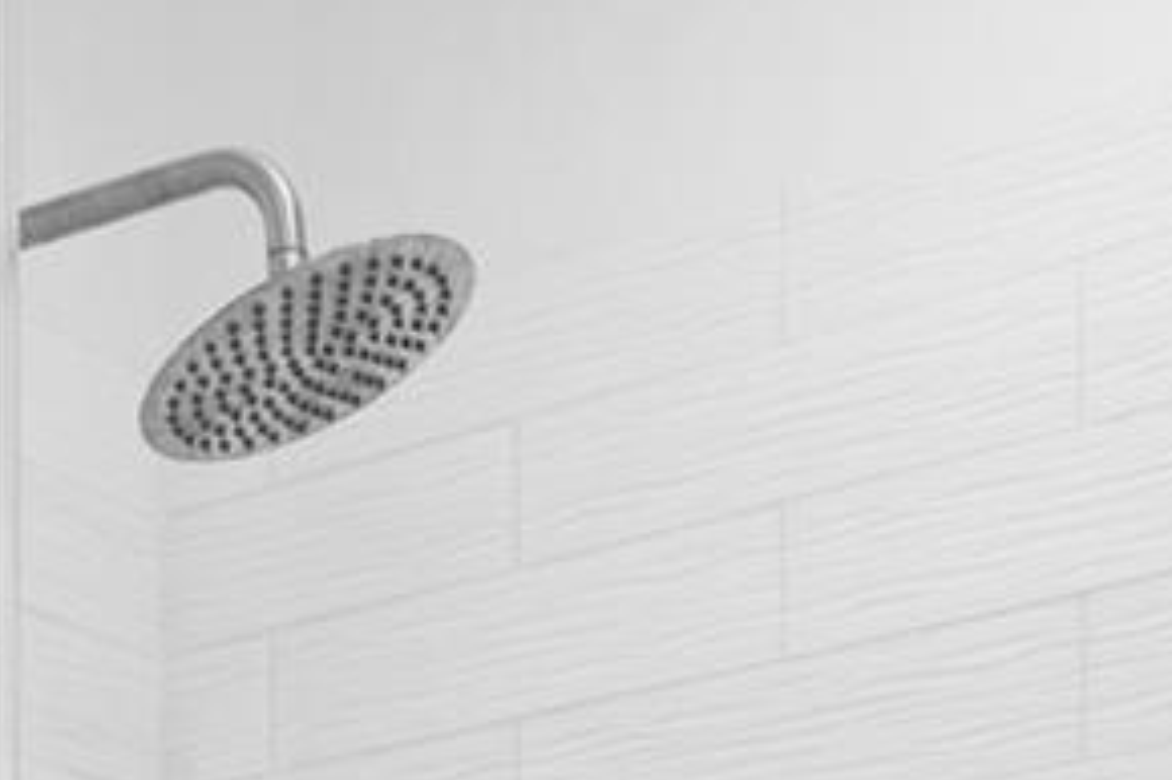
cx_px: -93
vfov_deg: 10.5
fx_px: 3677
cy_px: 1865
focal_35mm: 113
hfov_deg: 17.5
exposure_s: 1
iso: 200
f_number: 9
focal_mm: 16
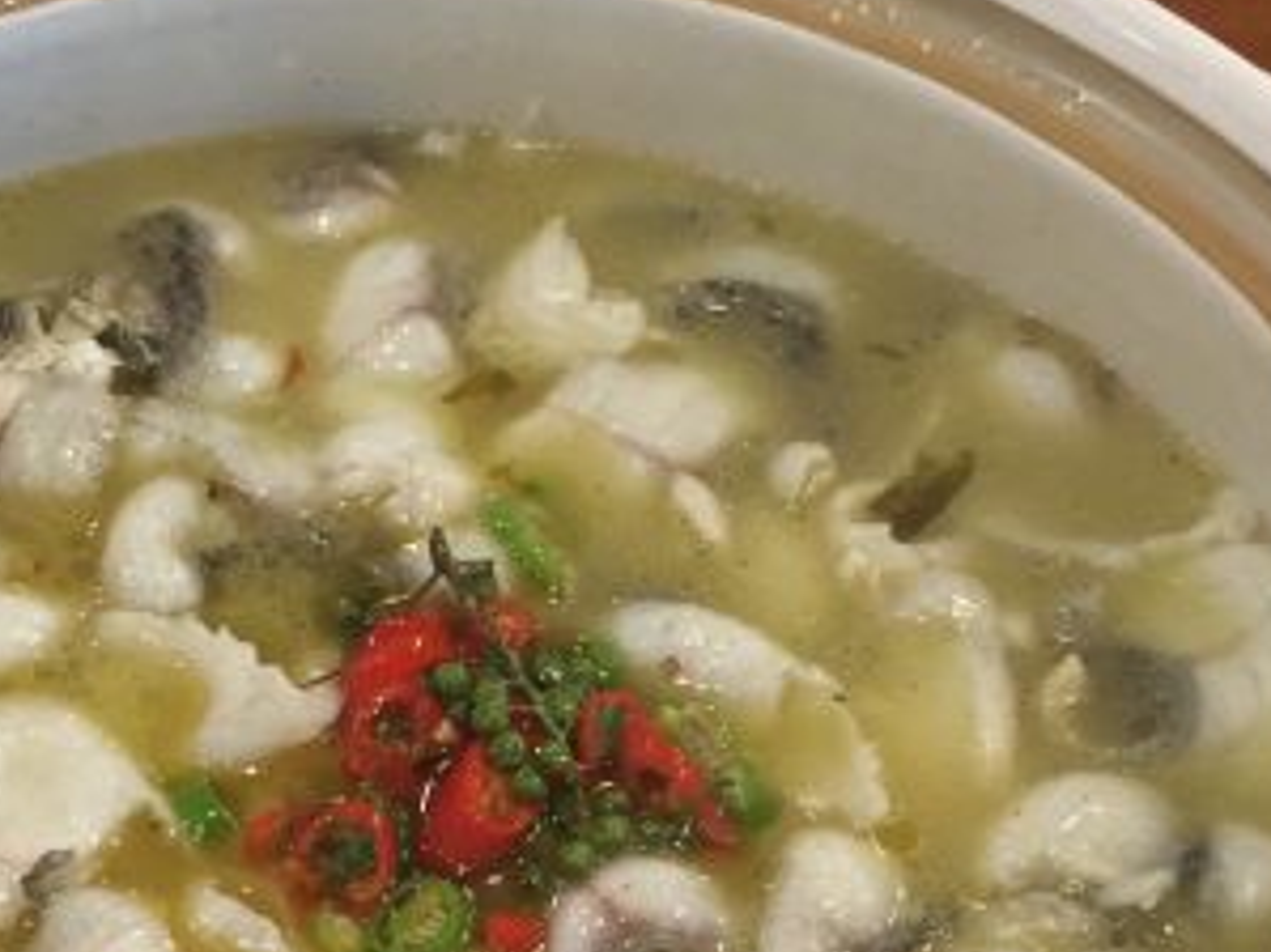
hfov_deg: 28.5
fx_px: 2496
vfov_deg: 21.1
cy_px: 876
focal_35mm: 68
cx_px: 470
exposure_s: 1/33
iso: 250
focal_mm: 4.15
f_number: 2.2
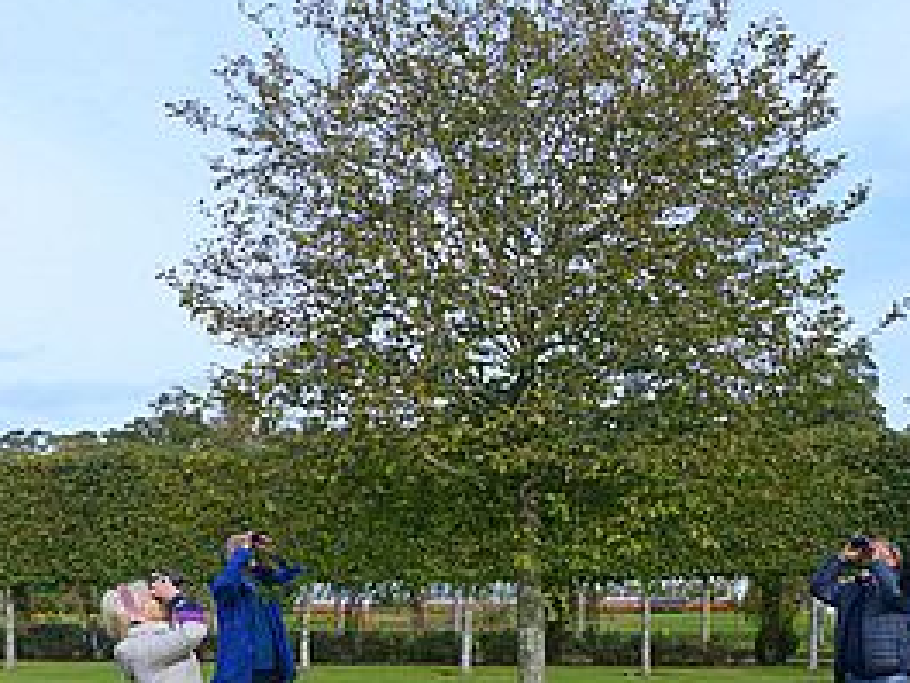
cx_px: 541
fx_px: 1314
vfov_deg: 29.0
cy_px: 438
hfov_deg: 38.1
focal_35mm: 50
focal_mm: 5.9
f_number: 3.2
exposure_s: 1/1600
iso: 100
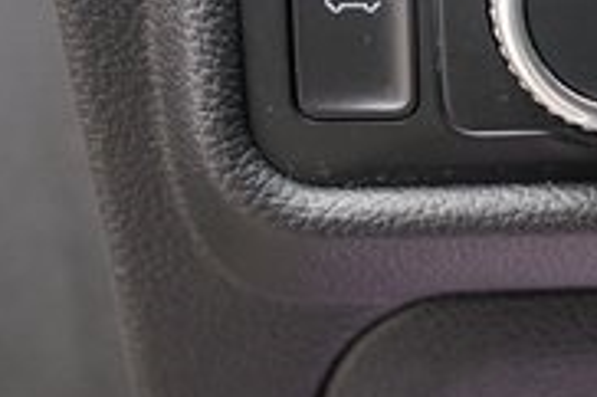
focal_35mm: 141
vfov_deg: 9.7
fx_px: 2336
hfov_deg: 14.1
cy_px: 90
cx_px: 718
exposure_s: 1/60
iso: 800
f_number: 4
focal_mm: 40
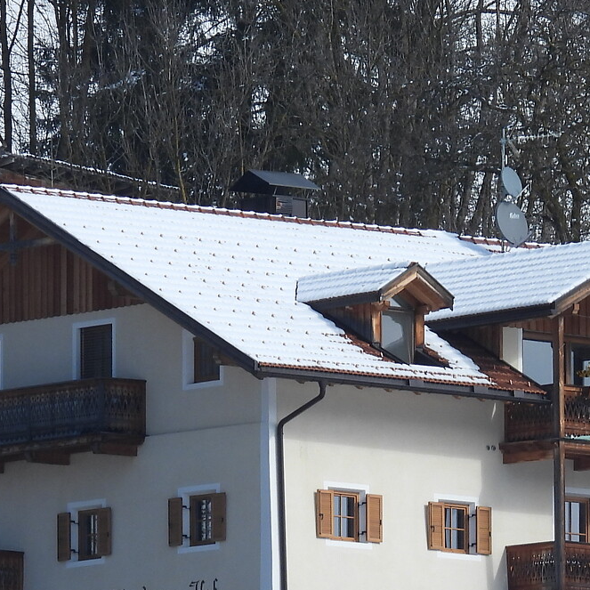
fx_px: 12592
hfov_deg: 2.7
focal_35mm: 653
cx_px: 529
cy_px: 589
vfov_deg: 2.7
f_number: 4.5
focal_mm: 45.8
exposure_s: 1/800
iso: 100
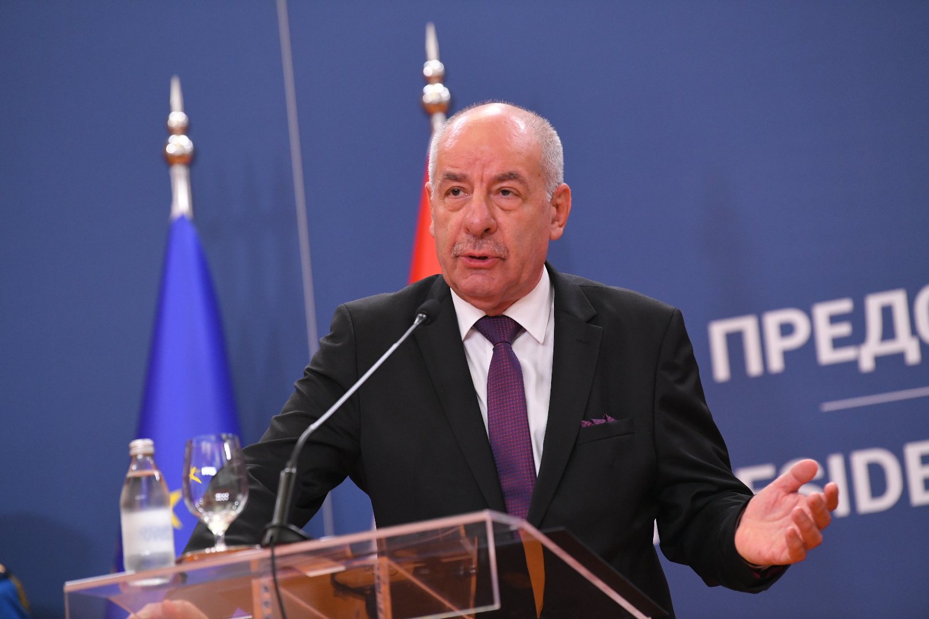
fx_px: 5161
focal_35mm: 200
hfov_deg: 10.3
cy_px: 310
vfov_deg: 6.9
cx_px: 464
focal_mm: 200
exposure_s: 1/320
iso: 2500
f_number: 4
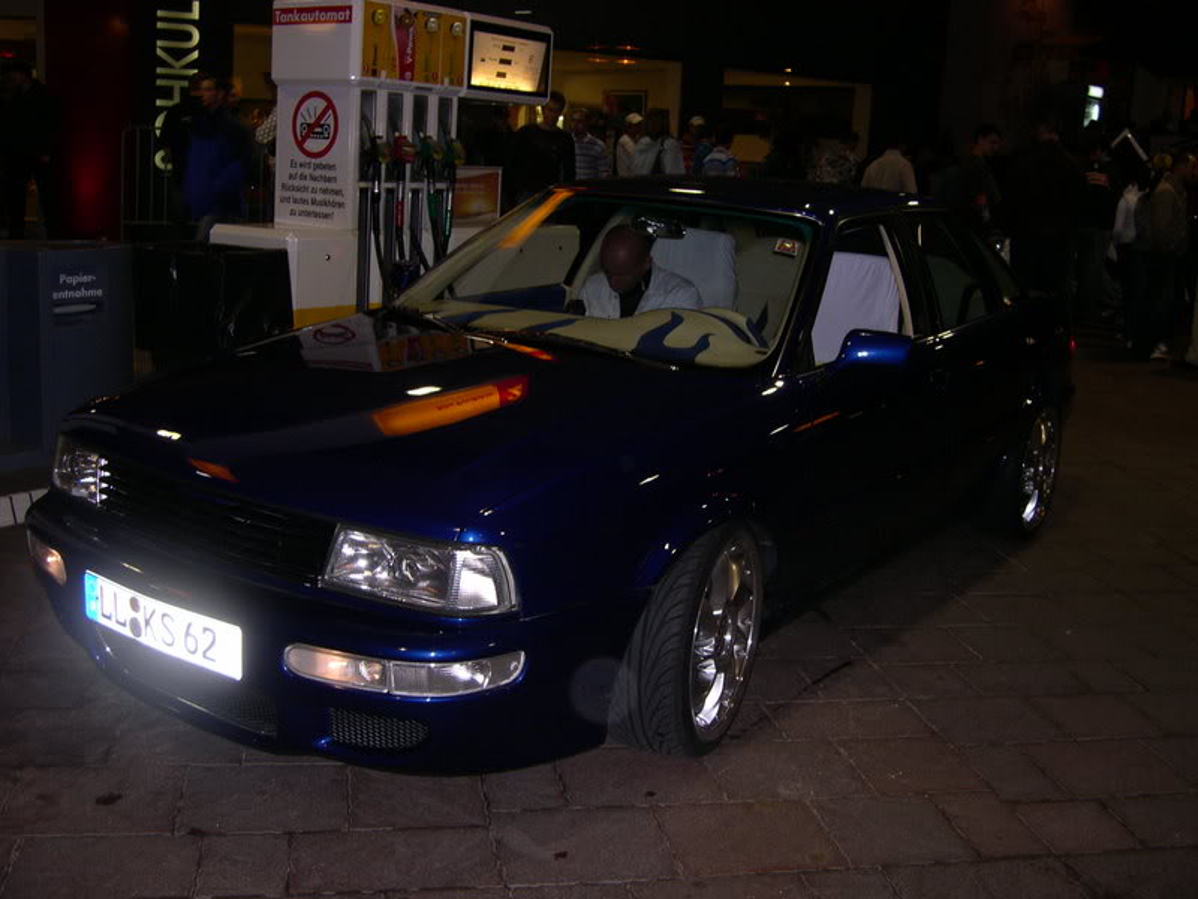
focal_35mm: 38
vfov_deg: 37.7
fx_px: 1315
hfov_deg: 49.0
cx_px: 599
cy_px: 450
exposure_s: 1/60
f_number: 2.8
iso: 100
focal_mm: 8
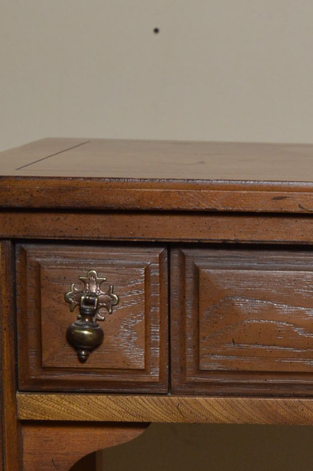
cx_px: 384
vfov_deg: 16.5
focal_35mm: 119
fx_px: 1555
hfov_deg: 11.3
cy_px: 558
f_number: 6.3
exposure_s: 1/100
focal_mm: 24
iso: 400
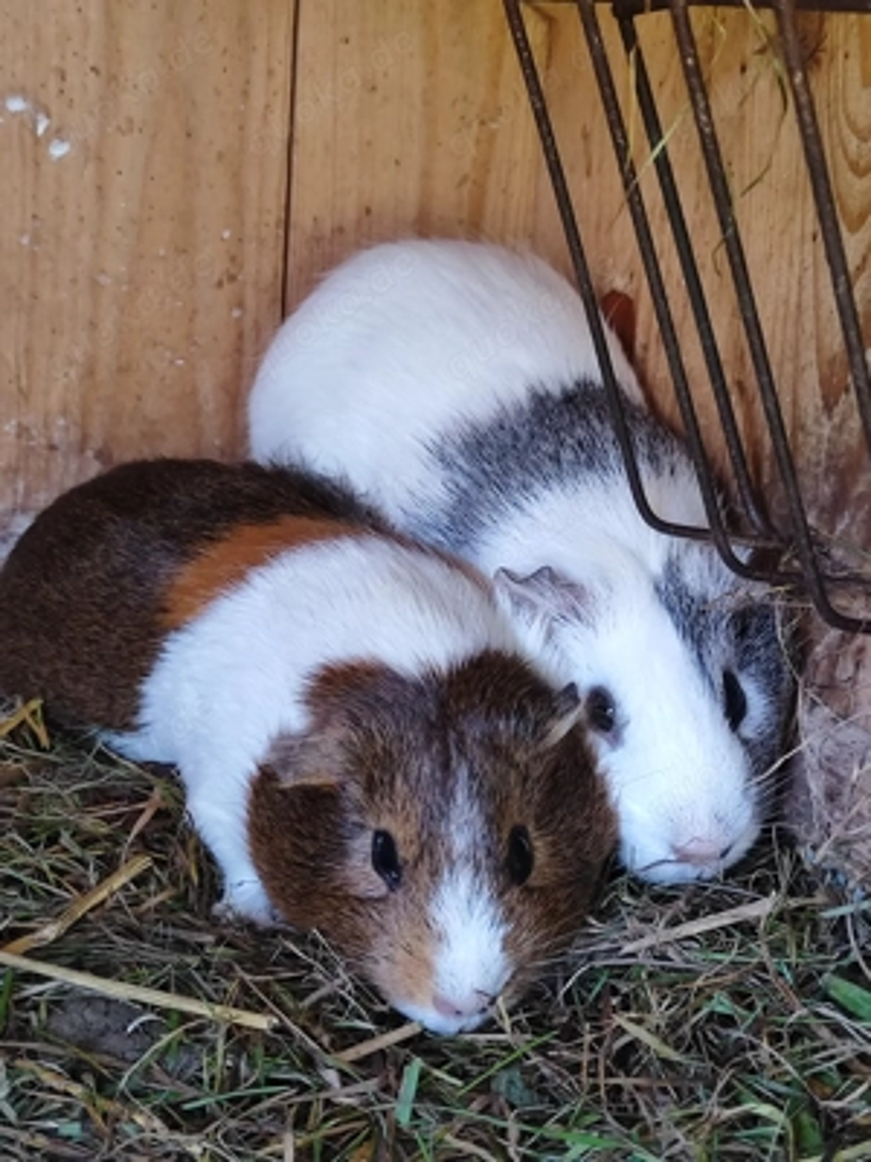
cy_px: 581
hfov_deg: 58.9
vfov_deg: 73.9
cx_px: 436
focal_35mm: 23
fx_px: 772
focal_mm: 5.59
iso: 1649
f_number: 1.88
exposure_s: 1/50
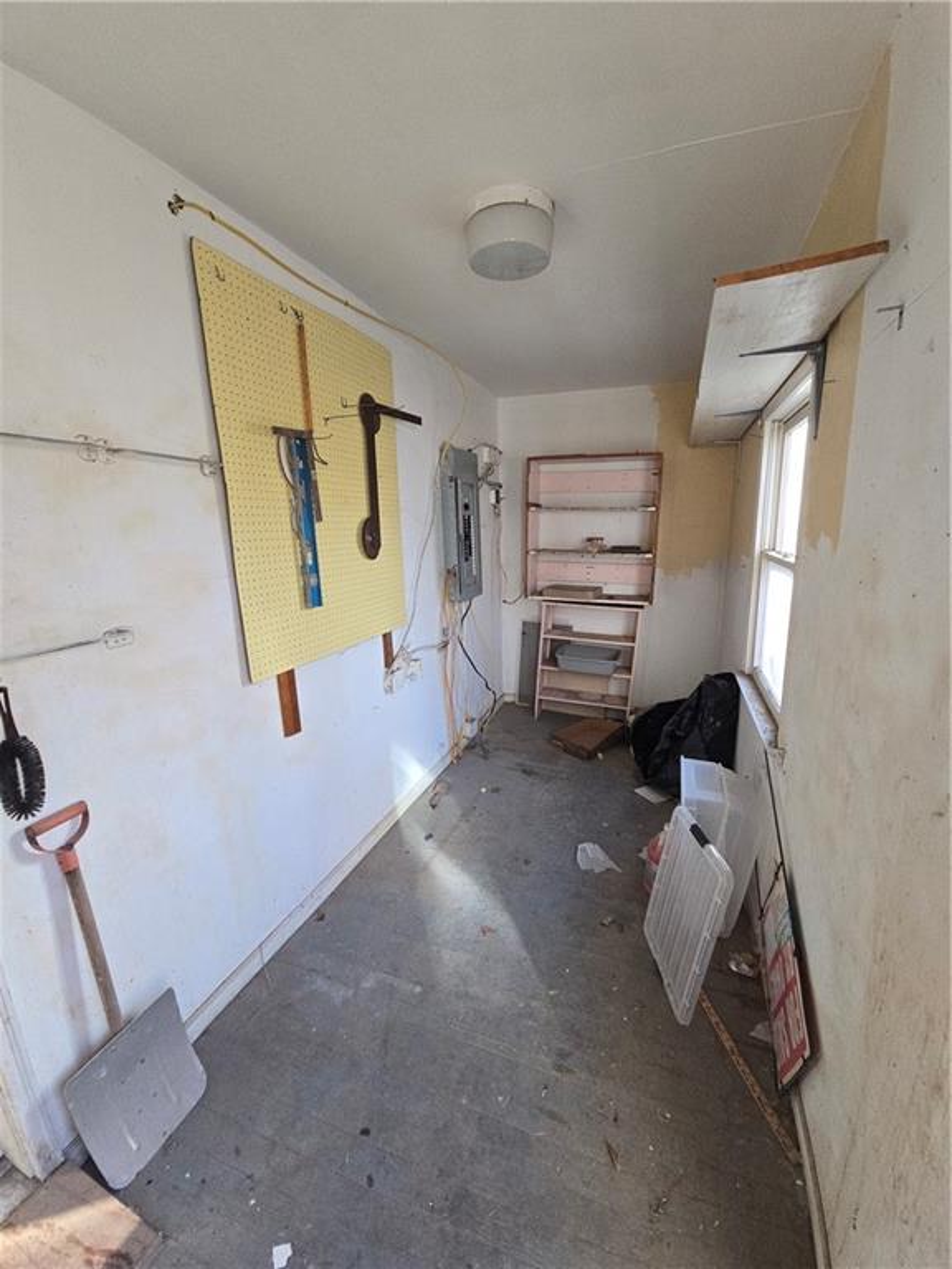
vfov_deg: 106.2
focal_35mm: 13
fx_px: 477
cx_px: 476
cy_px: 634
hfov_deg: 89.9
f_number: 2.2
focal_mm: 2.2
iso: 100
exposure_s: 1/100
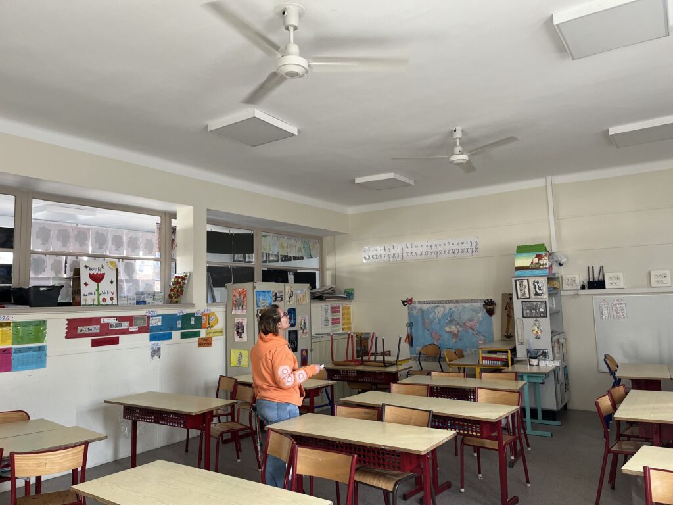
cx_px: 336
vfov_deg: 53.1
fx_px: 505
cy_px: 252
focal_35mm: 26
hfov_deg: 67.3
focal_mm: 5.1
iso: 100
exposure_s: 1/121
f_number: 1.6
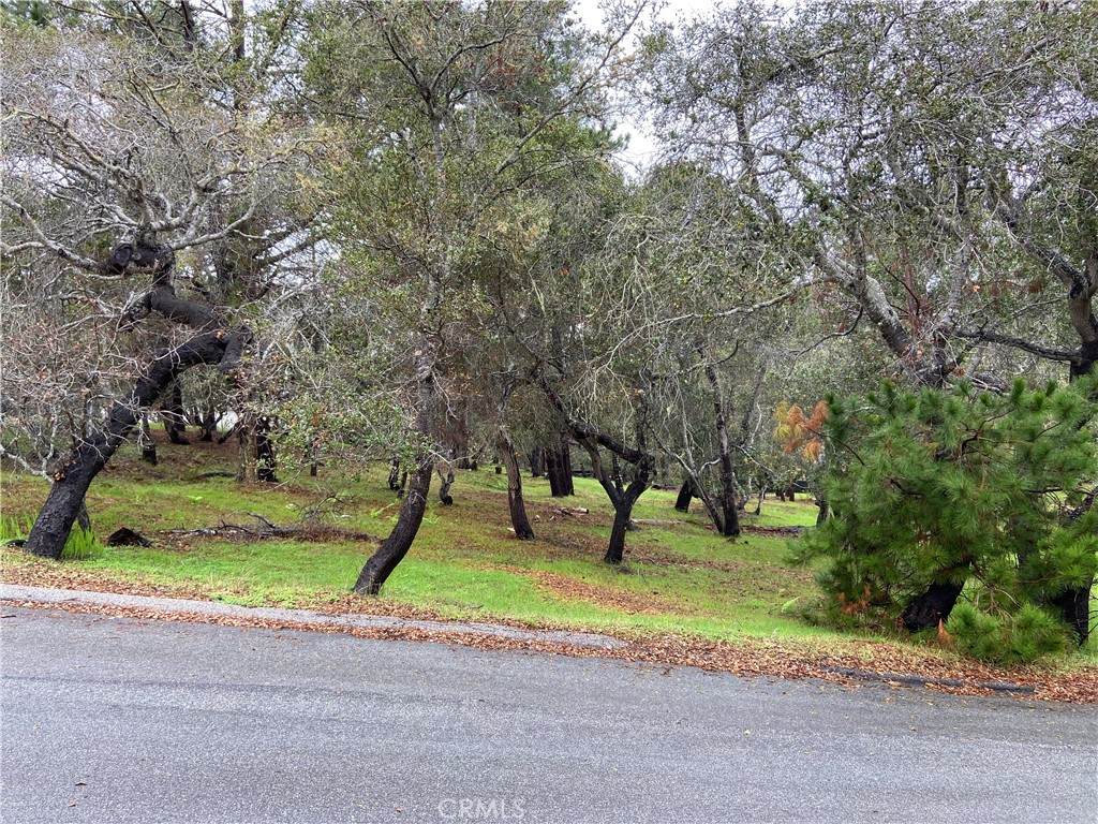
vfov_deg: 53.1
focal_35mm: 26
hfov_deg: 67.3
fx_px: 825
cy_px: 412
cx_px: 549
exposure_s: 1/148
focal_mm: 4.25
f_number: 1.8
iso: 32
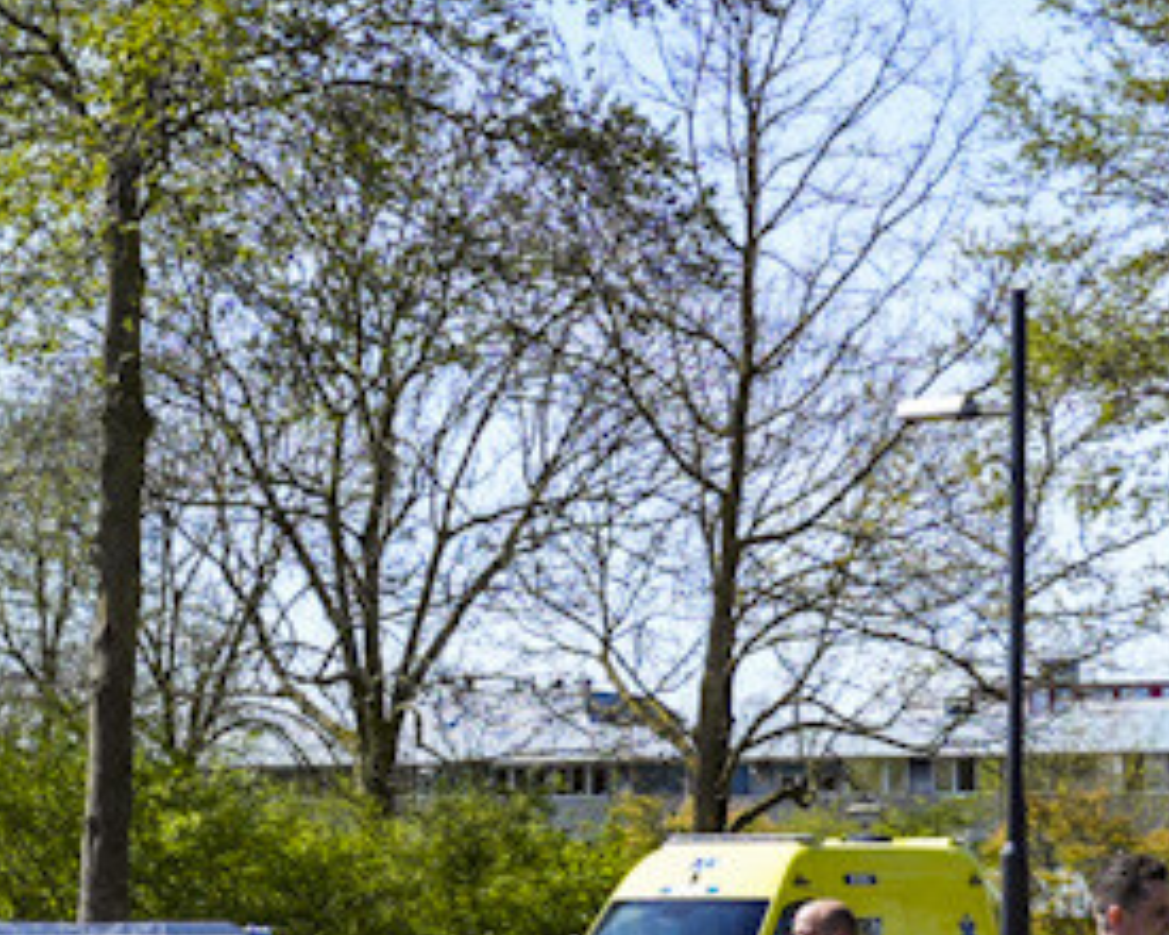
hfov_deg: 17.9
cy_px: 608
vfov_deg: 14.6
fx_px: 3633
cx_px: 60
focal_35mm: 105
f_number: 2.8
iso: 100
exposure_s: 1/1000
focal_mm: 16
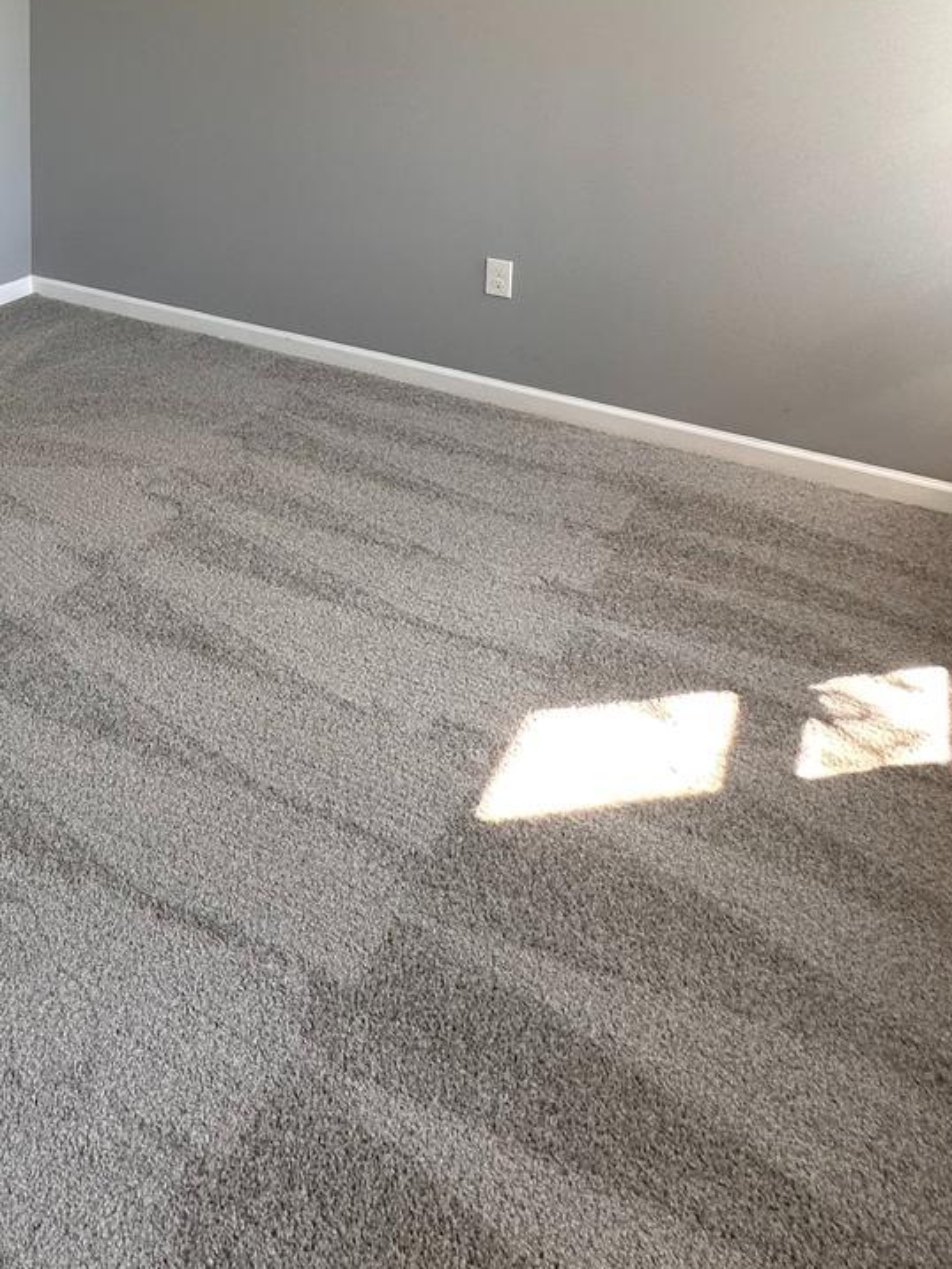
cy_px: 67
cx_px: -28
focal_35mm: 30
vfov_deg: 51.0
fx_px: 1100
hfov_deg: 40.2
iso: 80
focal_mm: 2.22
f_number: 2.2
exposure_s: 1/99
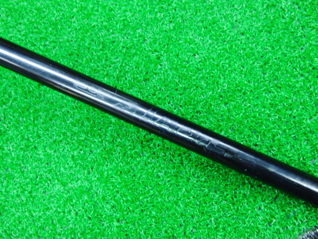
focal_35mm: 37
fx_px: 340
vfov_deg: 38.7
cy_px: 120
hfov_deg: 50.1
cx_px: 159
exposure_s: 1/15
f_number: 3.6
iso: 400
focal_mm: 6.42
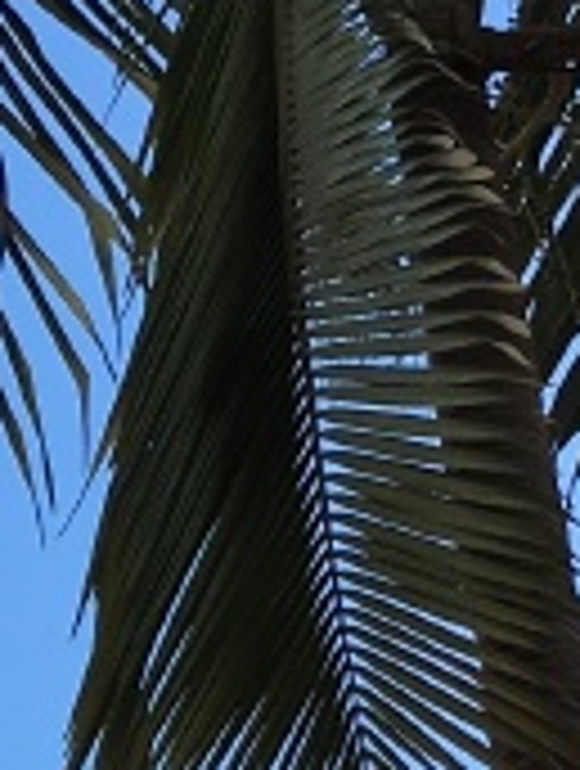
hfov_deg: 7.2
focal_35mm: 203
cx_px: -387
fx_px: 4518
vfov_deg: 9.5
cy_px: 1130
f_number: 2.2
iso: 25
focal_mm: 4.15
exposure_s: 1/582
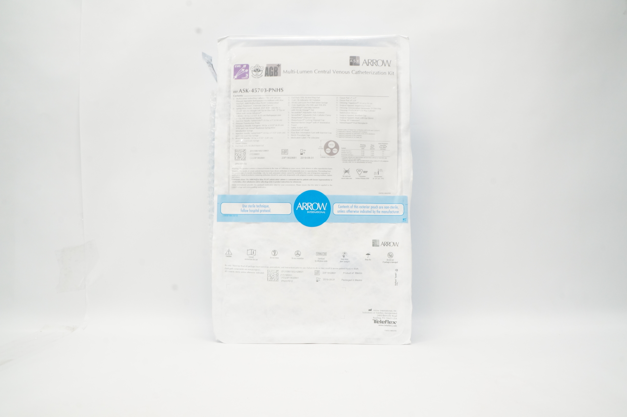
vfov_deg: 47.8
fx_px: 470
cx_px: 314
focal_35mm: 27
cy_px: 208
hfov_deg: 67.4
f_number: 14
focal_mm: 18
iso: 800
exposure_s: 1/13
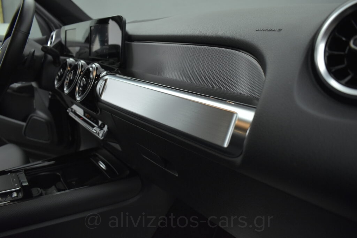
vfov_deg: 48.0
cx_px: 178
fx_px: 268
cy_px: 119
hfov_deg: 67.4
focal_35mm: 27
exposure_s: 1/160
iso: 1600
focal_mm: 18
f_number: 3.5
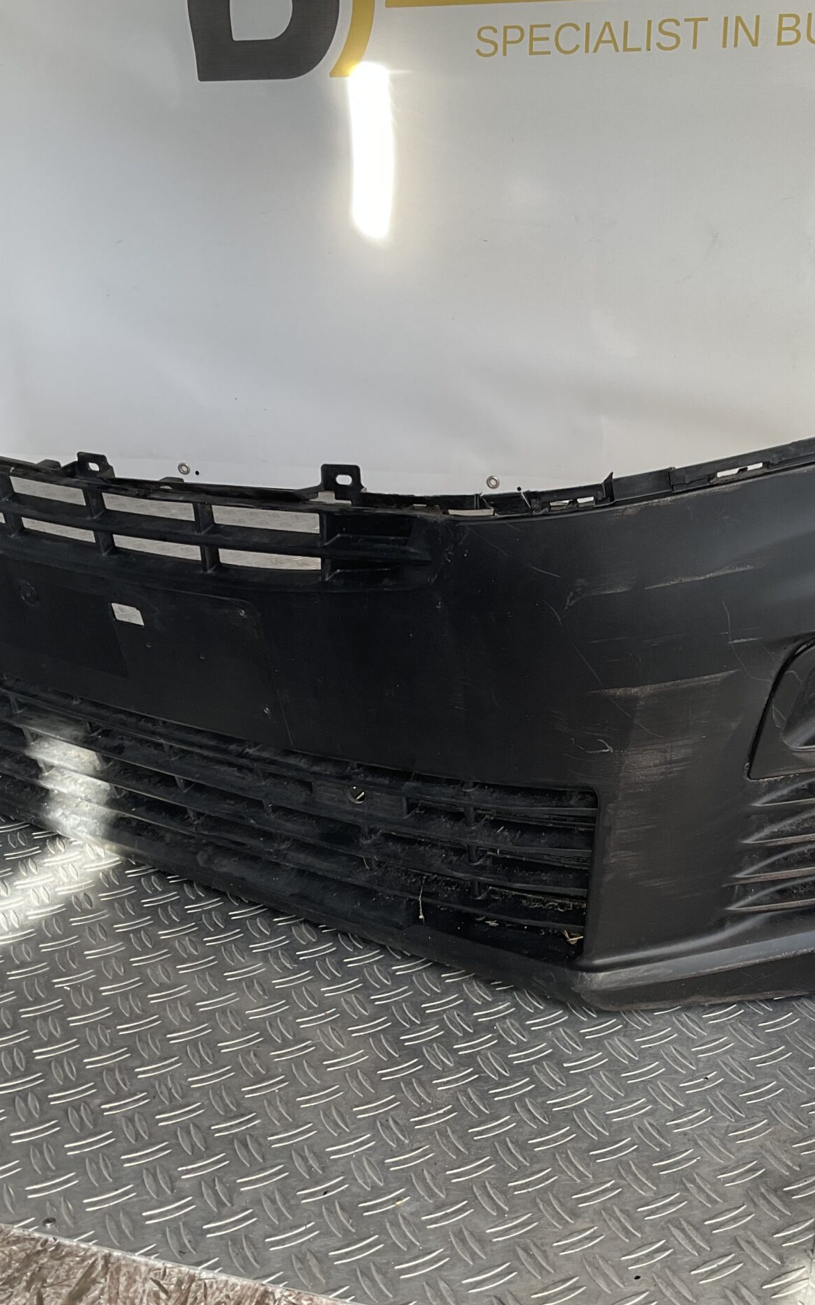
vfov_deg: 47.2
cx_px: 547
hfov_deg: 30.3
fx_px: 1493
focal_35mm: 42
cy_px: 647
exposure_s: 1/100
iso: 16
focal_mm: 3
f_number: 1.8
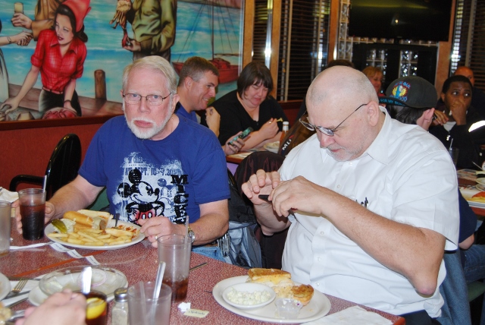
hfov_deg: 46.4
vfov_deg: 32.0
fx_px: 566
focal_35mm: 42
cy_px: 162
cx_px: 242
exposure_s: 1/60
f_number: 4.2
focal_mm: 28
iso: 200
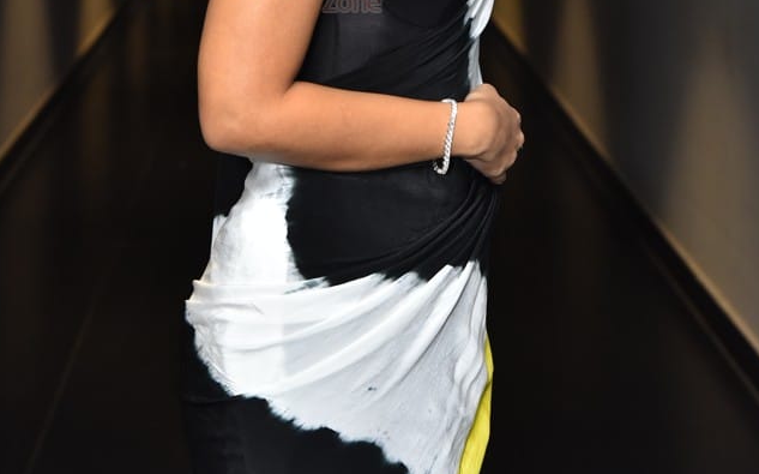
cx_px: 380
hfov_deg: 18.0
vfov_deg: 11.1
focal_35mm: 116
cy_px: -31
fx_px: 2398
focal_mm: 75
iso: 1600
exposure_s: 1/125
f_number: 5
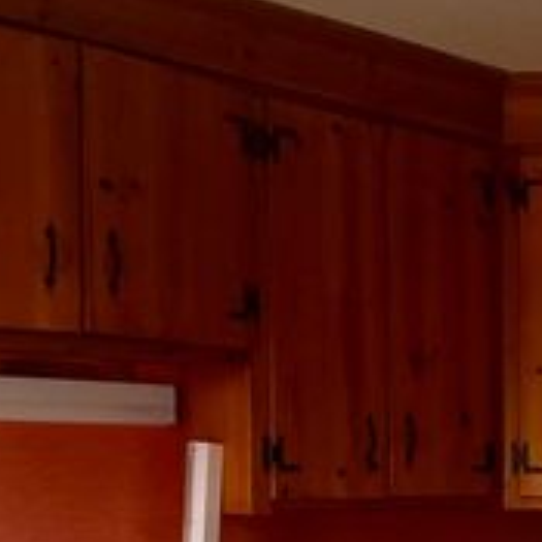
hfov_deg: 22.4
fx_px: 1275
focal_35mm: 72
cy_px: 556
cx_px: 623
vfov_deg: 22.9
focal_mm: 6.76
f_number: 1.78
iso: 1000
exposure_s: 1/39
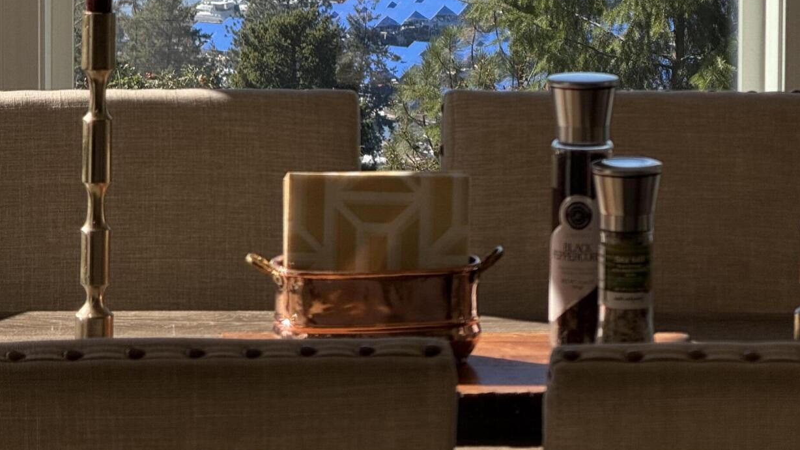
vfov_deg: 5.7
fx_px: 4519
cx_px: 446
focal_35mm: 213
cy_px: -119
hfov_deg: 10.1
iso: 50
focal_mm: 15.66
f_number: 2.8
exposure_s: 1/914
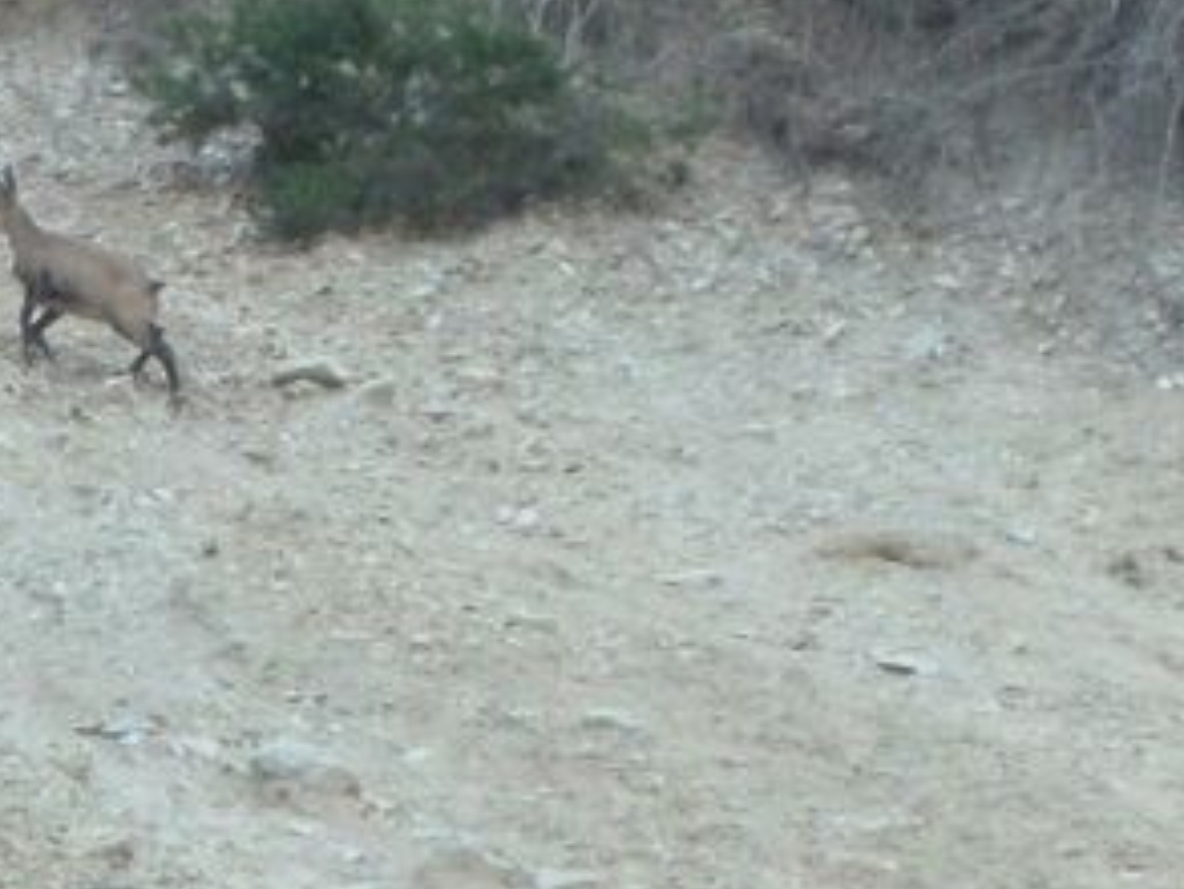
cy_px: 210
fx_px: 36784
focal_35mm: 1075
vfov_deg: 1.4
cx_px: 230
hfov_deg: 1.8
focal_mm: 49.2
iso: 640
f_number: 4.9
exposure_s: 1/250
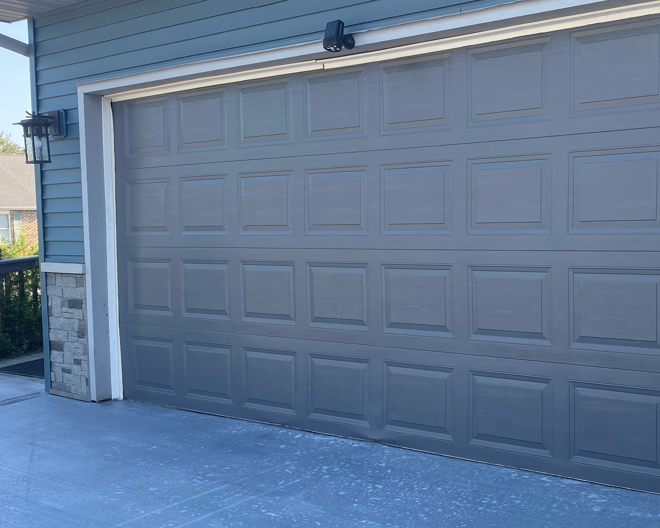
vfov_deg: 33.4
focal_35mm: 45
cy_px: 293
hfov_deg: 40.4
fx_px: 879
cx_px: 466
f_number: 1.8
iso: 32
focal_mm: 4.25
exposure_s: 1/407
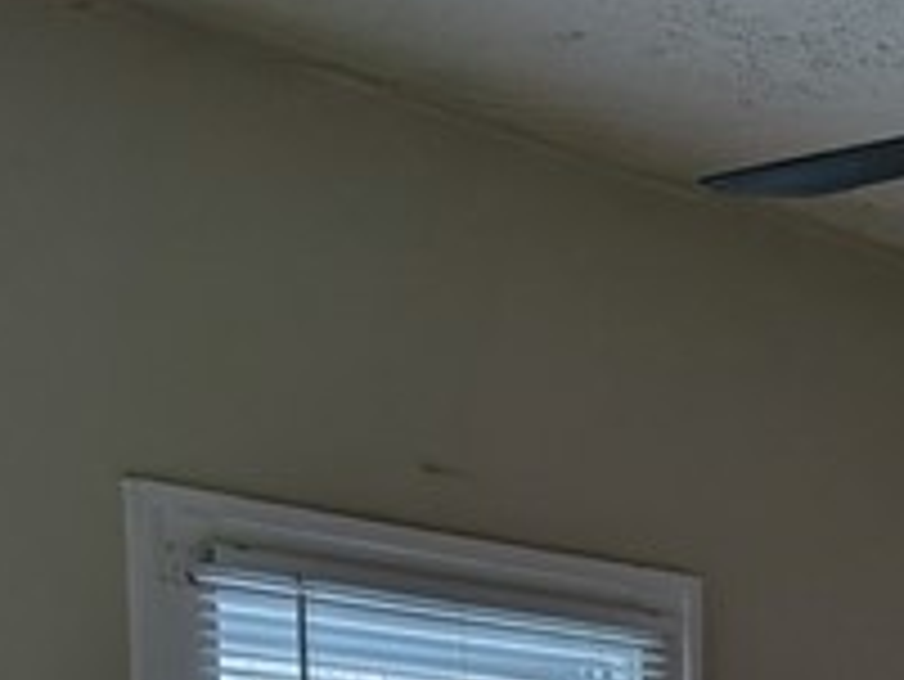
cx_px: 1909
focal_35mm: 122
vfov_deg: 11.2
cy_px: 1256
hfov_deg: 13.4
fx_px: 3188
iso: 61
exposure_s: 1/34.4
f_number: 1.68
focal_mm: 6.9
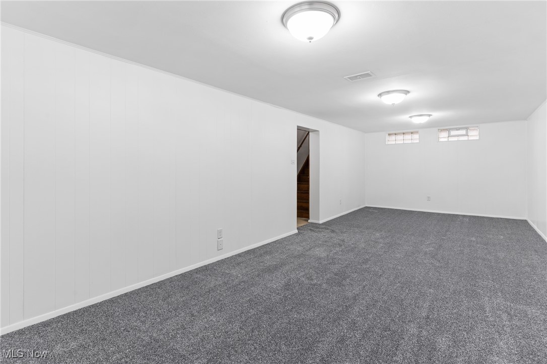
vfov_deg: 70.4
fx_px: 258
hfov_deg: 93.3
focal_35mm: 17
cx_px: 274
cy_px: 182
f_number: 9
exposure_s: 1.6
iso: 250
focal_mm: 17
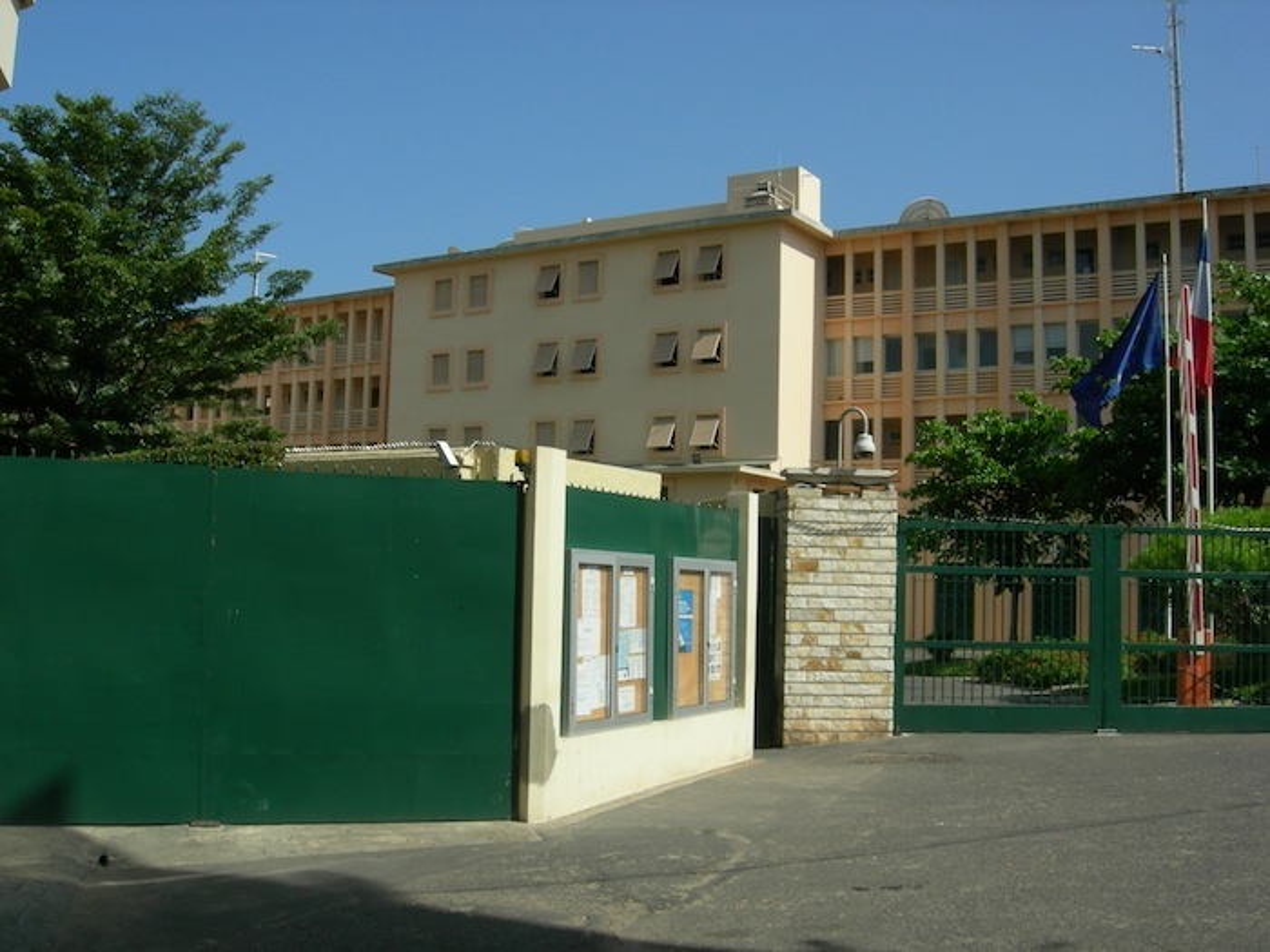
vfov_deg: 39.7
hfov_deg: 51.4
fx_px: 1321
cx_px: 635
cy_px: 476
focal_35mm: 36
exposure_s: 1/315
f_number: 6.8
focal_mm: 7.5
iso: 64
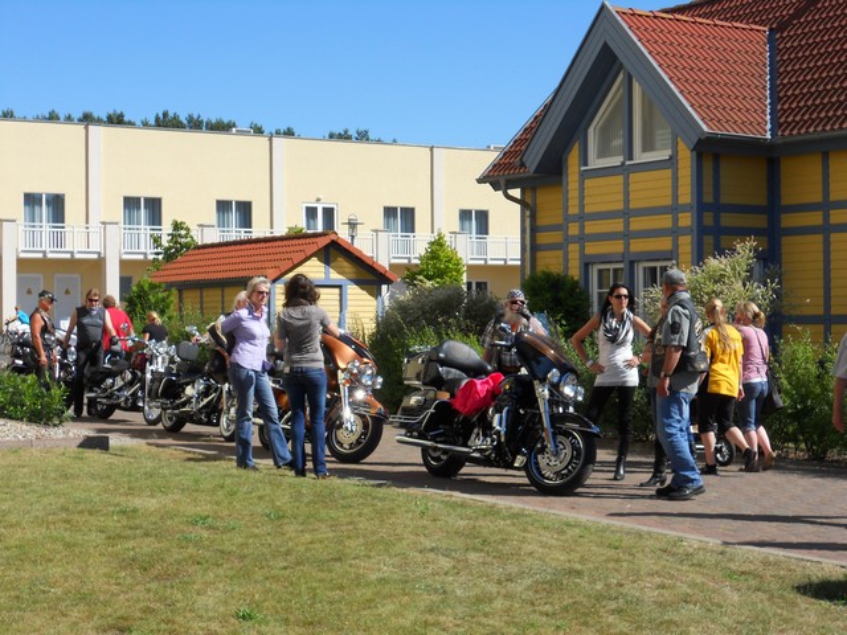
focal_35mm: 65
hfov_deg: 29.8
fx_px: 1590
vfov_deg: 22.6
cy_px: 318
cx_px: 424
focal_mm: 11.7
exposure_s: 1/400
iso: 80
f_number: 5.3
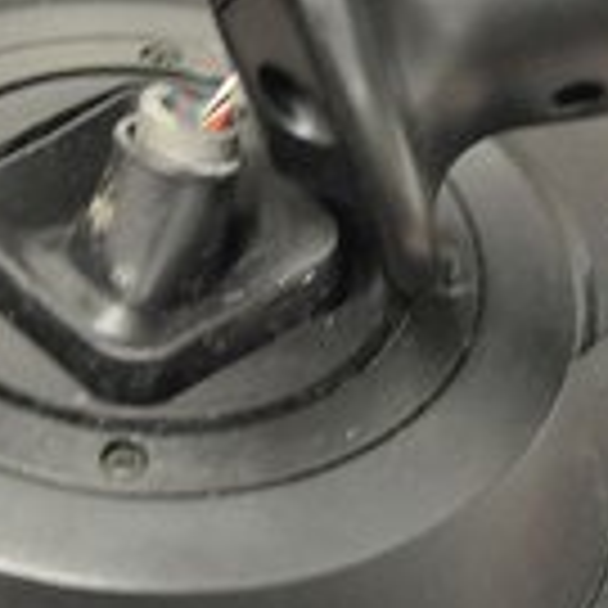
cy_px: 225
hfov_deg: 5.2
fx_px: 6736
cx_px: 131
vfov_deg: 5.2
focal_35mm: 339
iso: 3200
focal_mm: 90
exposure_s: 1/20
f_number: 5.3
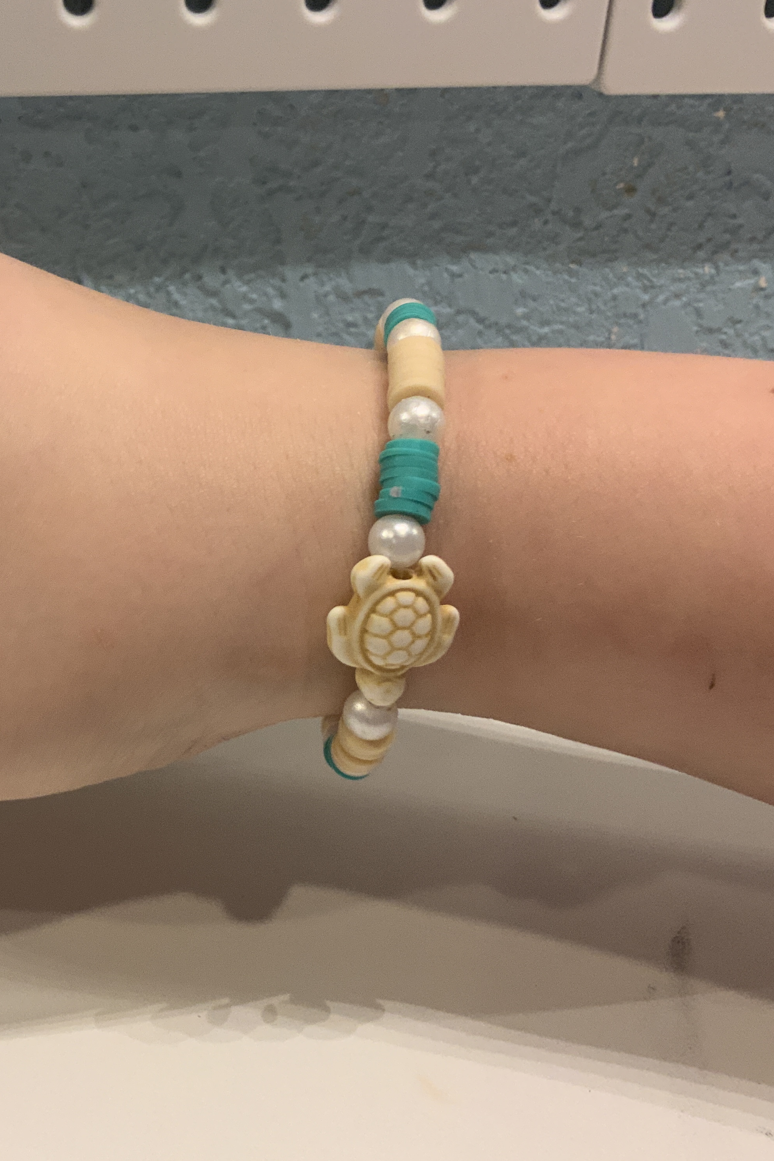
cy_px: 583
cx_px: 143
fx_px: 1322
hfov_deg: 31.7
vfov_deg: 47.4
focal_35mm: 41
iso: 80
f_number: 1.8
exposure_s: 1/60
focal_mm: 3
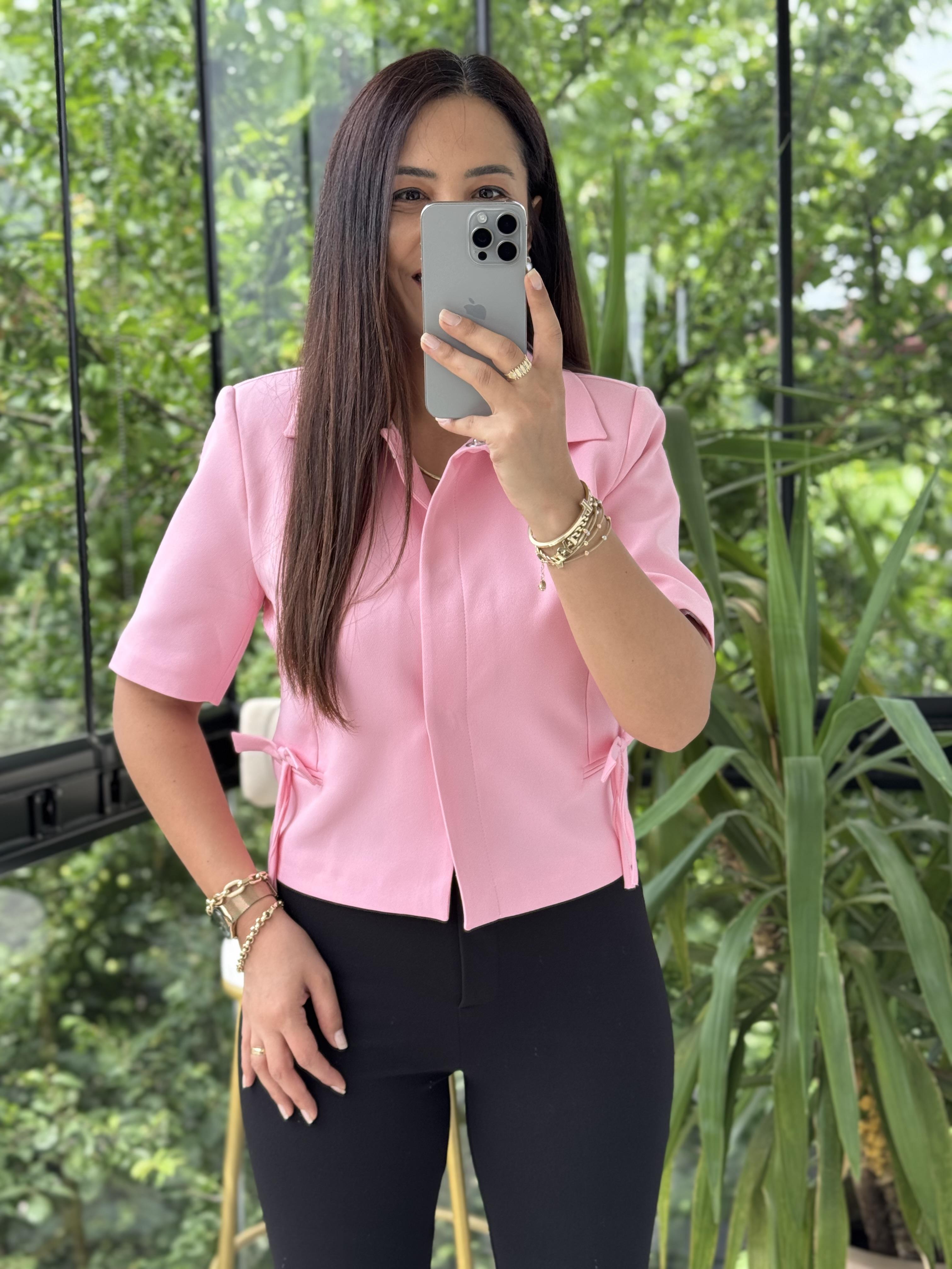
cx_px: 476
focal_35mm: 48
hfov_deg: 30.3
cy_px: 634
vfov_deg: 39.7
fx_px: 1760
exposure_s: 1/281
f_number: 1.78
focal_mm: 6.76
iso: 64
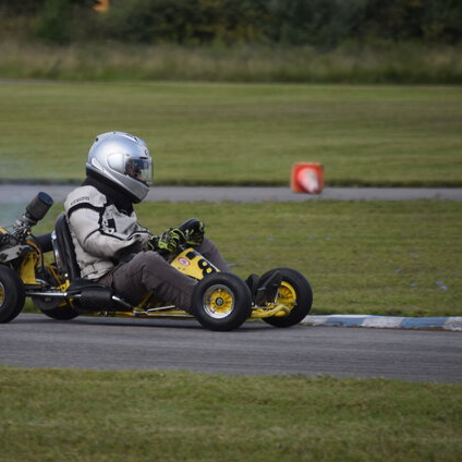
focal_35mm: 385
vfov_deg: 4.6
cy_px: 232
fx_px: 5813
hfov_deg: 4.6
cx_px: 149
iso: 400
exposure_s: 1/1000
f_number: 5.6
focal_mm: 200
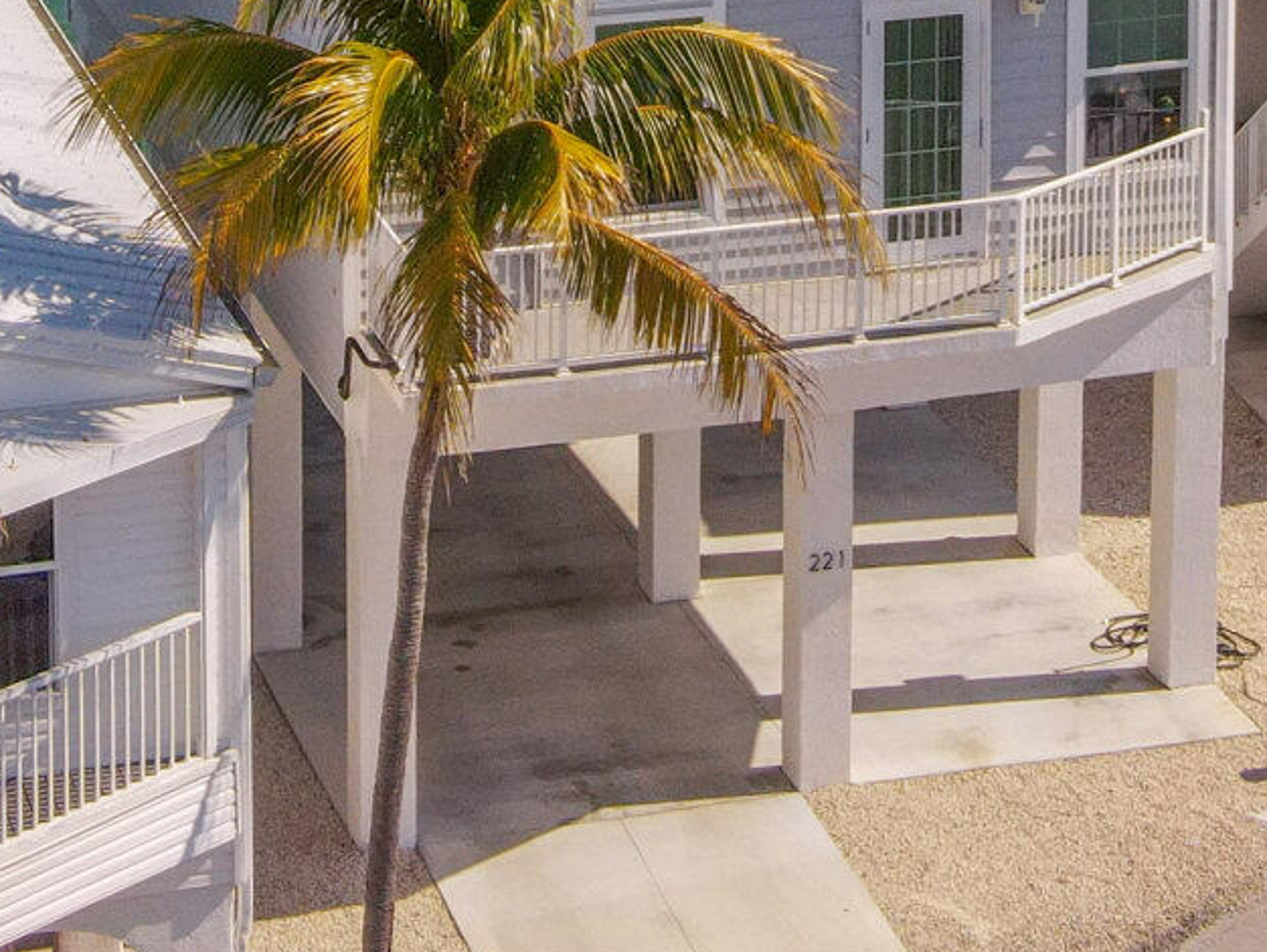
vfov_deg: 12.0
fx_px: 4211
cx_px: 625
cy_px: -713
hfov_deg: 17.1
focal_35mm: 115
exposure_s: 1/20
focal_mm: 4.5
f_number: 2.8
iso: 100
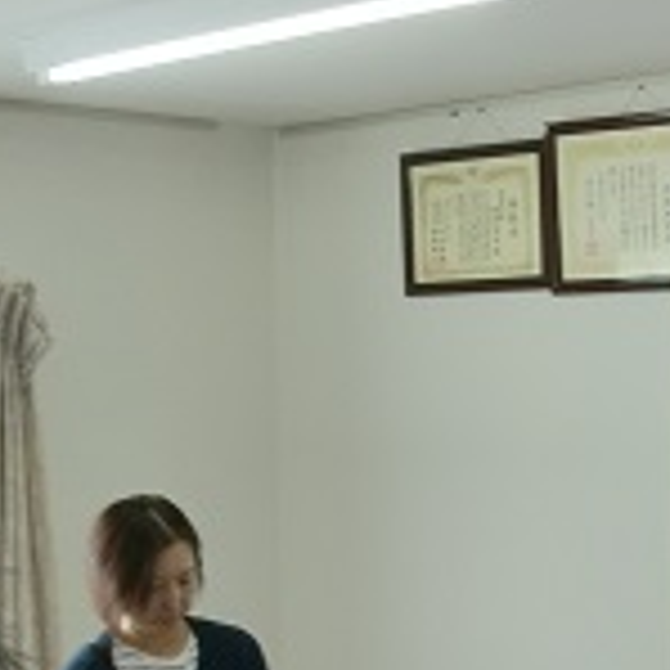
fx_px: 2321
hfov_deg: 16.2
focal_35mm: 106
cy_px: 562
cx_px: 585
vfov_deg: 16.3
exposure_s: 1/100
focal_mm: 6.3
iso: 64
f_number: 3.1
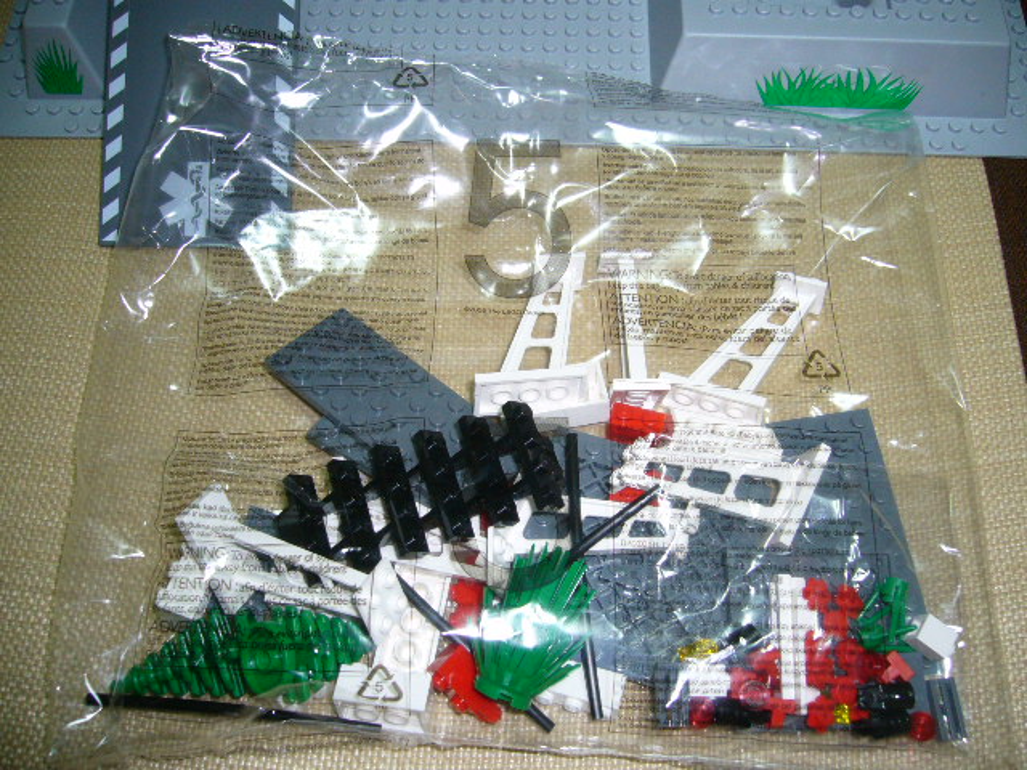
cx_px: 514
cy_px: 385
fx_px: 1038
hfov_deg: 52.6
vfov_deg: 40.7
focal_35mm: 35
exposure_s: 1/8
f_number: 2.8
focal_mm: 5.8
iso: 80
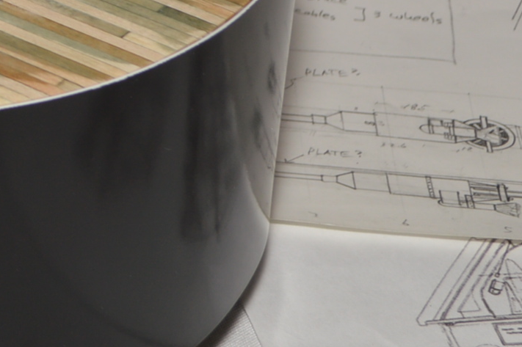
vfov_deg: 6.0
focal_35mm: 222
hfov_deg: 8.7
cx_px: -548
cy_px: -368
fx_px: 3218
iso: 100
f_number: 8
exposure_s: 1/60
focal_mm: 35
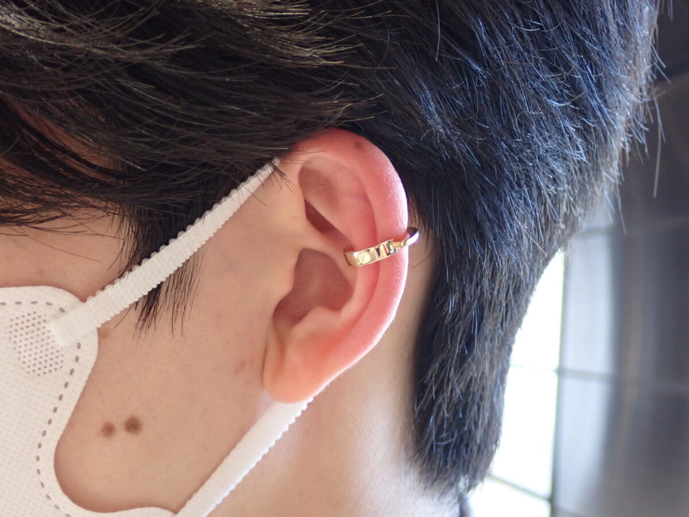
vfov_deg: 25.2
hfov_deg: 33.2
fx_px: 1154
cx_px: 344
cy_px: 258
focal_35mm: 58
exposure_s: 1/40
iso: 640
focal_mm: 10.35
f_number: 3.5
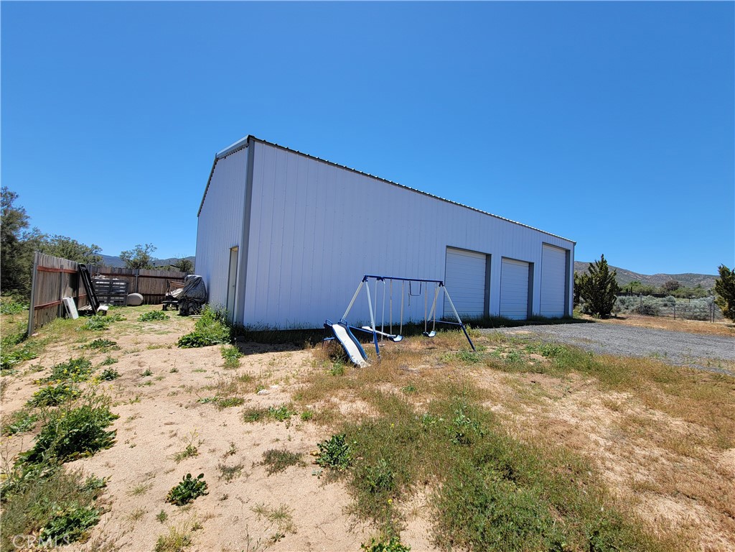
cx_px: 368
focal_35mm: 13
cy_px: 276
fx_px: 276
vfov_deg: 89.9
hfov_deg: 106.2
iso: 50
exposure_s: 1/1395
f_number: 2.2
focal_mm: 2.2
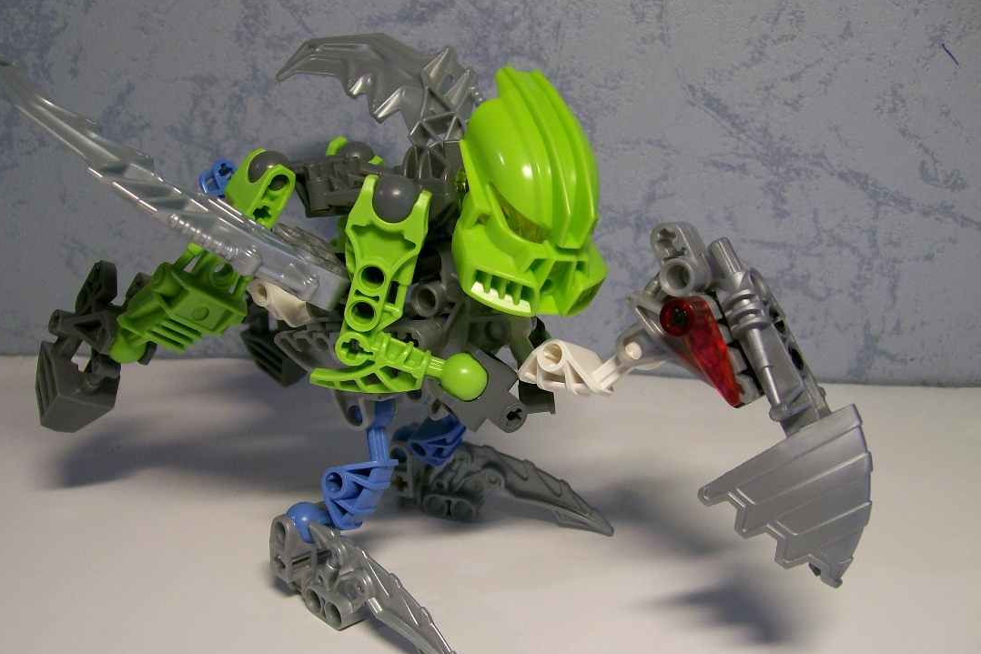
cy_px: 359
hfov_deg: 48.4
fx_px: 1090
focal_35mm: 40
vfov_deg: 33.4
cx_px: 471
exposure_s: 1/32
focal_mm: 6
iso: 110
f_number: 2.7
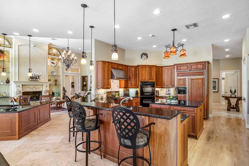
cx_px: 130
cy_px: 83
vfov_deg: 64.6
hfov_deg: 86.9
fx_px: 131
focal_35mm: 19
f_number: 8
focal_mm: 12
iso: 160
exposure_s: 1/10
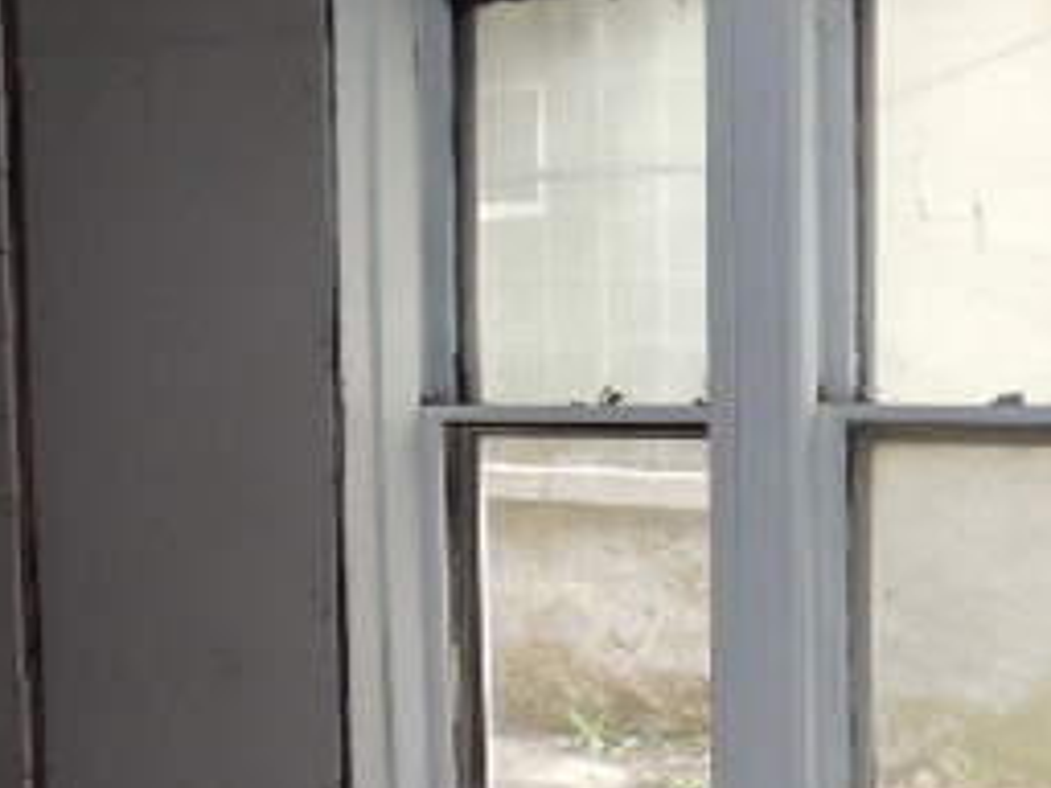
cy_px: 517
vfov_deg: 22.5
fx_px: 1974
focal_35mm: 65
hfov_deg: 29.6
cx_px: 702
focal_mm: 4.6
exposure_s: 1/25
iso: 280
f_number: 3.5
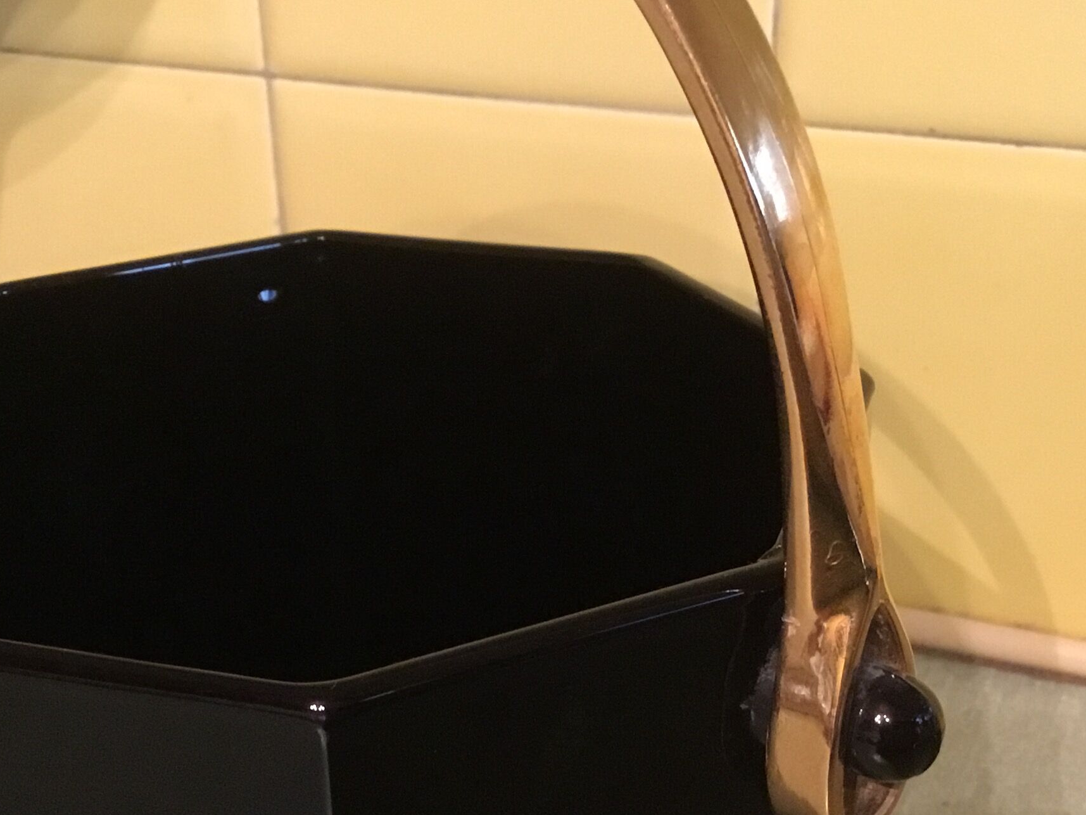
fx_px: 1851
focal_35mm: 59
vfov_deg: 24.6
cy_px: 583
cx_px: 497
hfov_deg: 32.7
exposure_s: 1/17
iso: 500
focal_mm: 3.3
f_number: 2.4
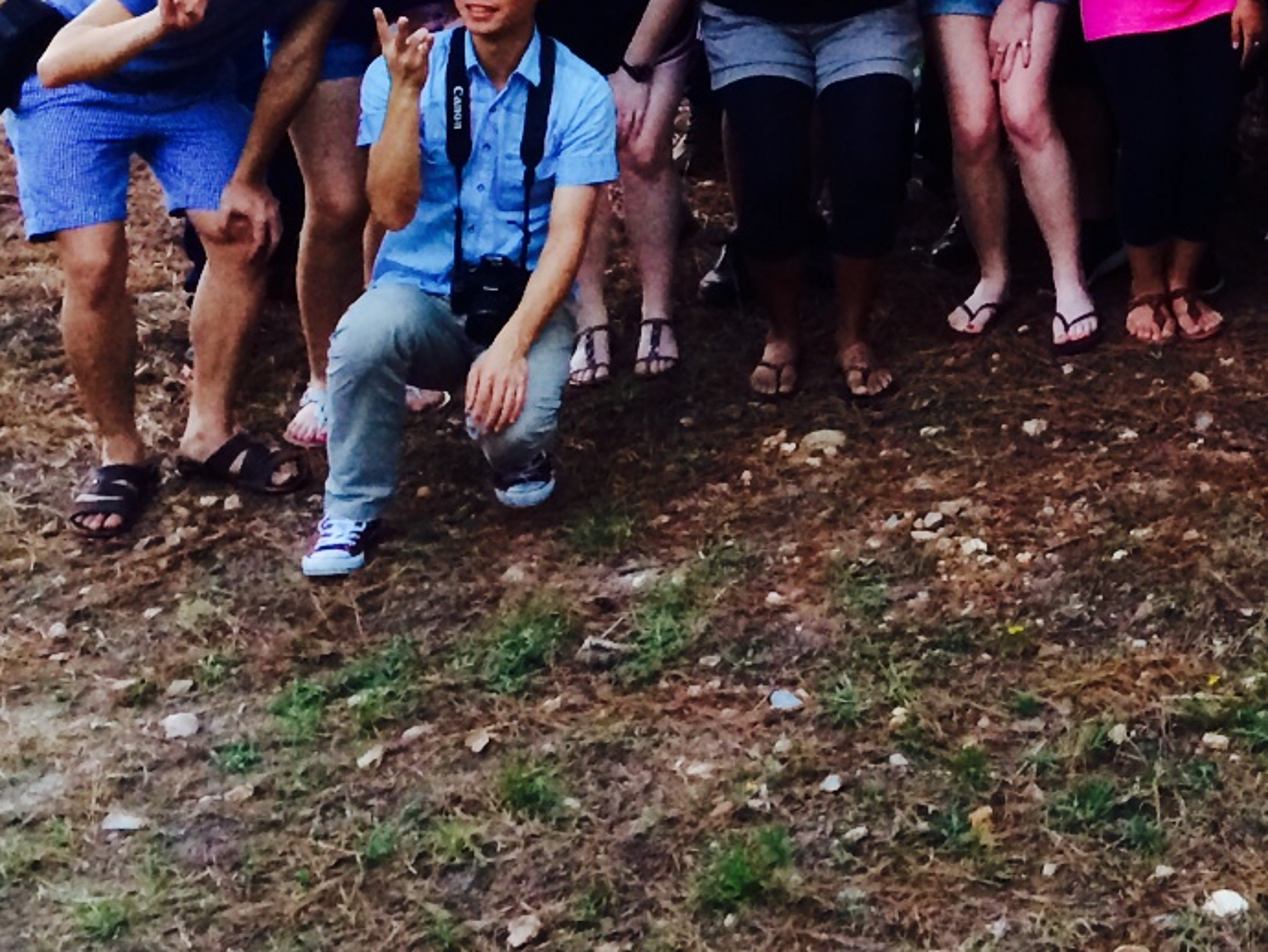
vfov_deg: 15.7
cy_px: -320
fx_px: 3261
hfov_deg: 20.7
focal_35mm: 89
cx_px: 1468
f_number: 2.2
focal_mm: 4.12
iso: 160
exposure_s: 1/30
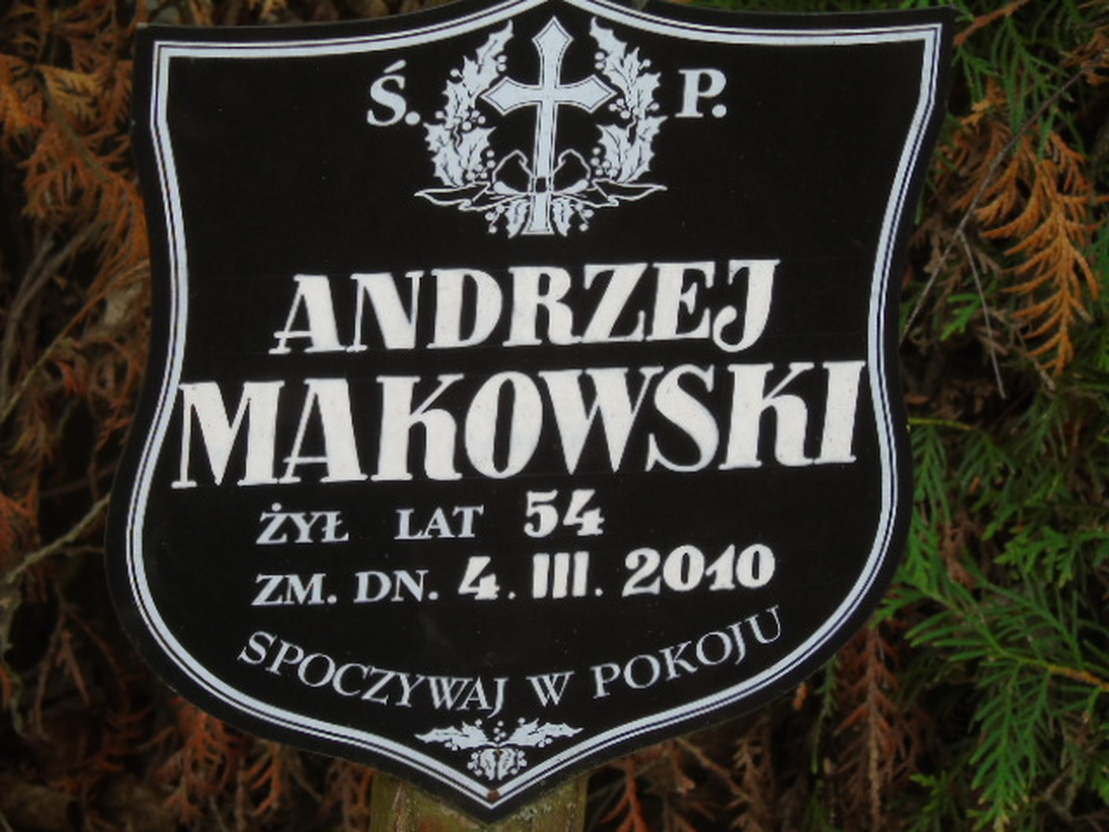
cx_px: 554
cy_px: 416
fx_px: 8906
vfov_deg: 5.3
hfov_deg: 7.1
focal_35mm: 278
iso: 200
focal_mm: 50
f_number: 4.9
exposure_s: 1/125
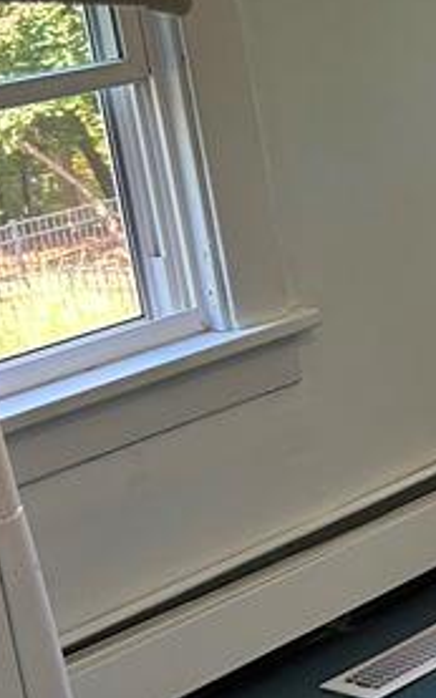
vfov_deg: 20.4
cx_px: 1089
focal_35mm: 102
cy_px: 305
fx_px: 1940
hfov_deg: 10.7
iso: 80
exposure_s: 1/120
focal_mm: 5.7
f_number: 1.5
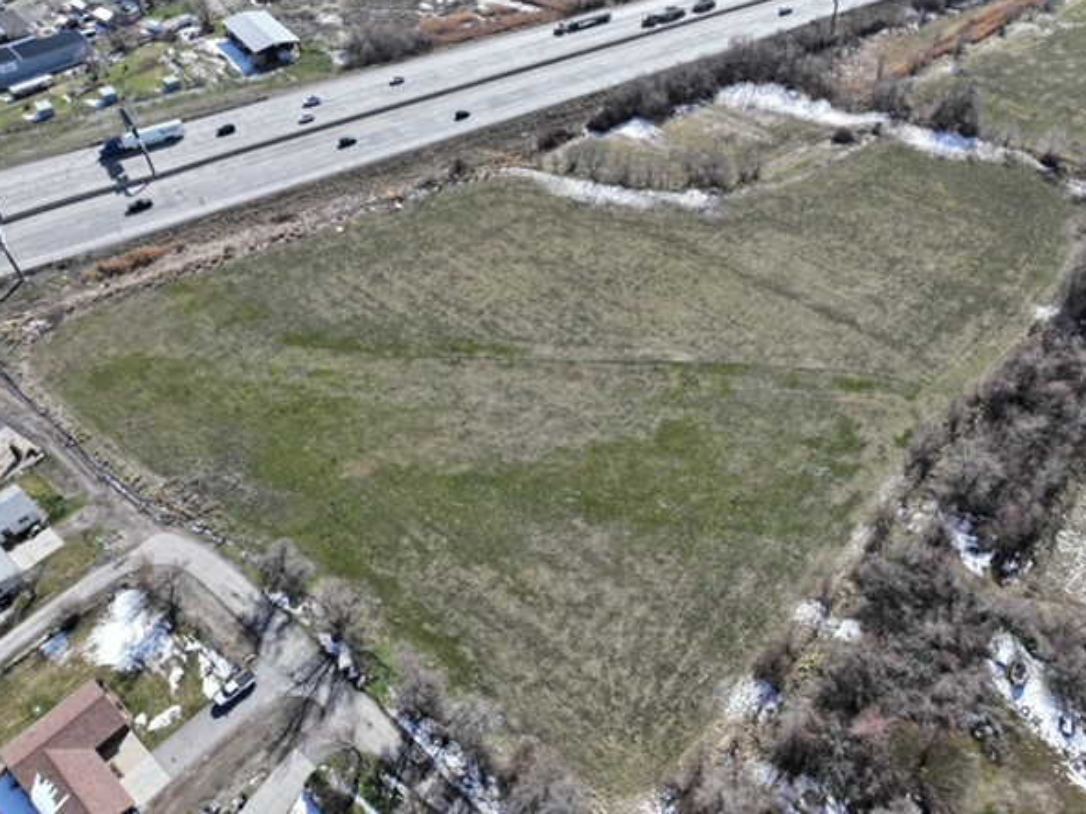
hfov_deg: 67.3
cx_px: 566
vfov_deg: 53.0
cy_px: 388
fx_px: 816
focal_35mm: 26
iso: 110
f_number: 2.8
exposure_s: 1/1250
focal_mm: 12.29
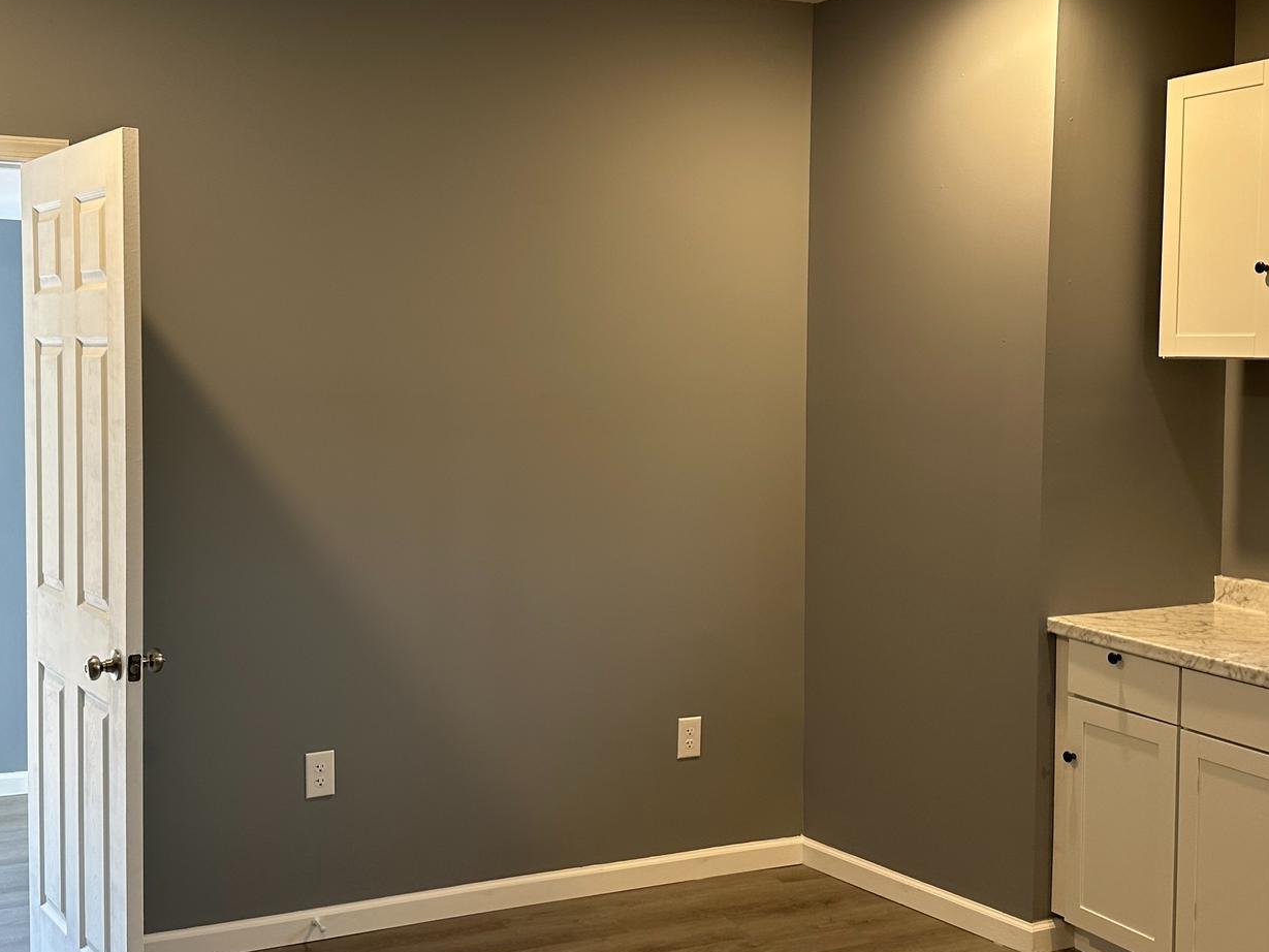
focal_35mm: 40
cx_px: 561
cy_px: 447
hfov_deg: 46.7
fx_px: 1467
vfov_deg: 36.0
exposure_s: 1/60
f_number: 1.78
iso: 125
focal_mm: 6.86
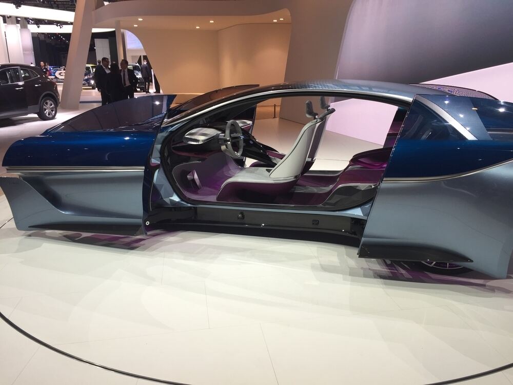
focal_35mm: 29
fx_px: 430
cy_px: 192
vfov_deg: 48.2
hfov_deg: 61.7
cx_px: 256
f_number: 2.2
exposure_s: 1/100
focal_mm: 4.15
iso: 32
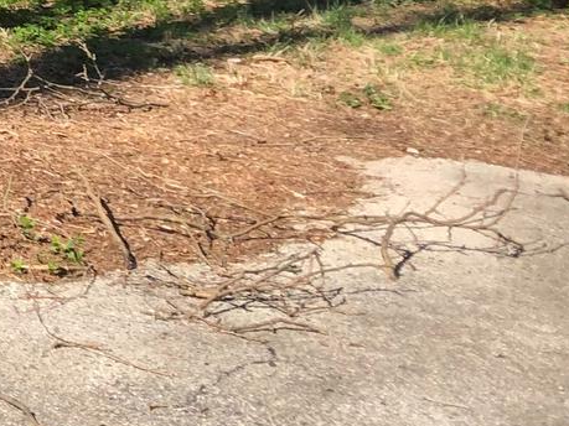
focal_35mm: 125
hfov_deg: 14.3
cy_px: -298
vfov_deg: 11.2
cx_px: -388
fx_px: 2054
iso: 20
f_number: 1.8
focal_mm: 3.99
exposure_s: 1/615
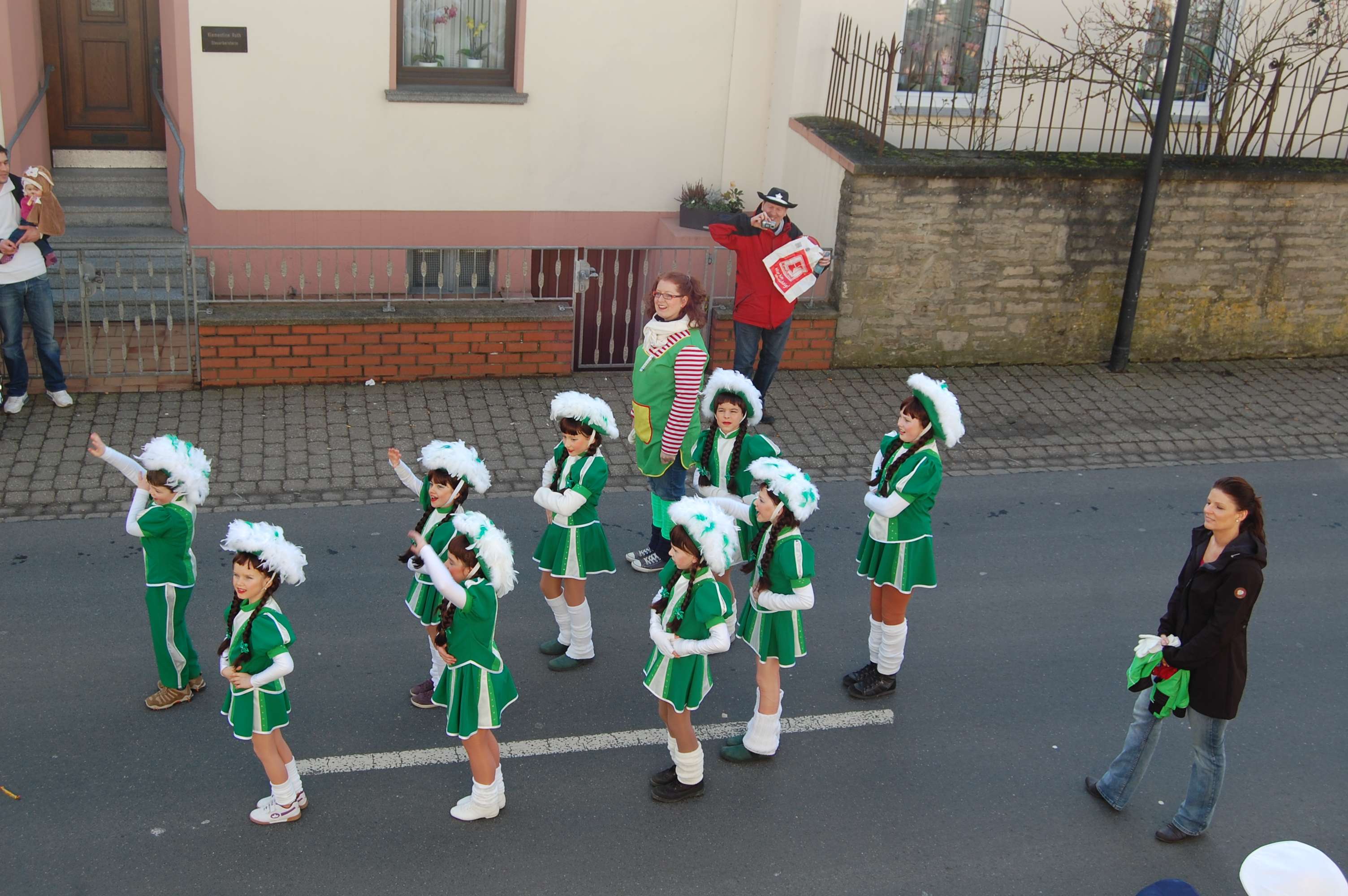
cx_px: 674
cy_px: 448
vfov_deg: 34.1
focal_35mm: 39
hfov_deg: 49.6
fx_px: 1459
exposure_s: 1/160
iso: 200
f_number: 6.3
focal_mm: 26
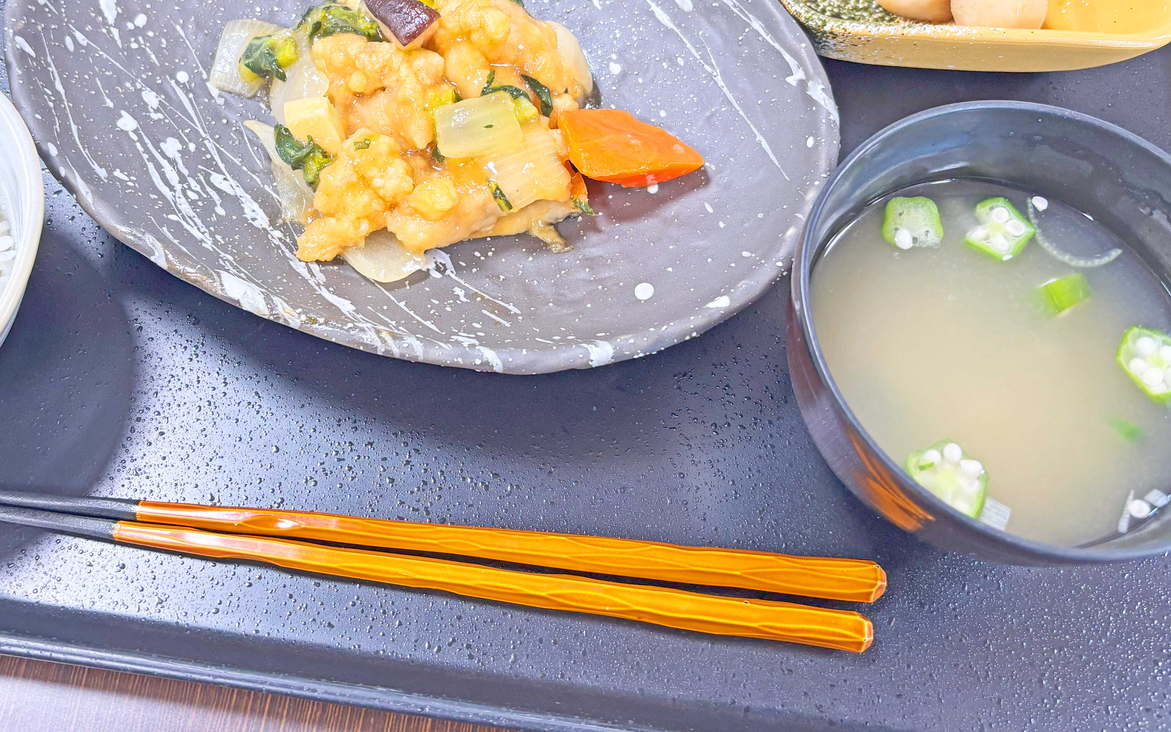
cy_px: 230
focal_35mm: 37
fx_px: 1181
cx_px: 453
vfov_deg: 34.0
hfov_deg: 52.3
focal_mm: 5.96
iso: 125
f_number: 1.6
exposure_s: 1/68
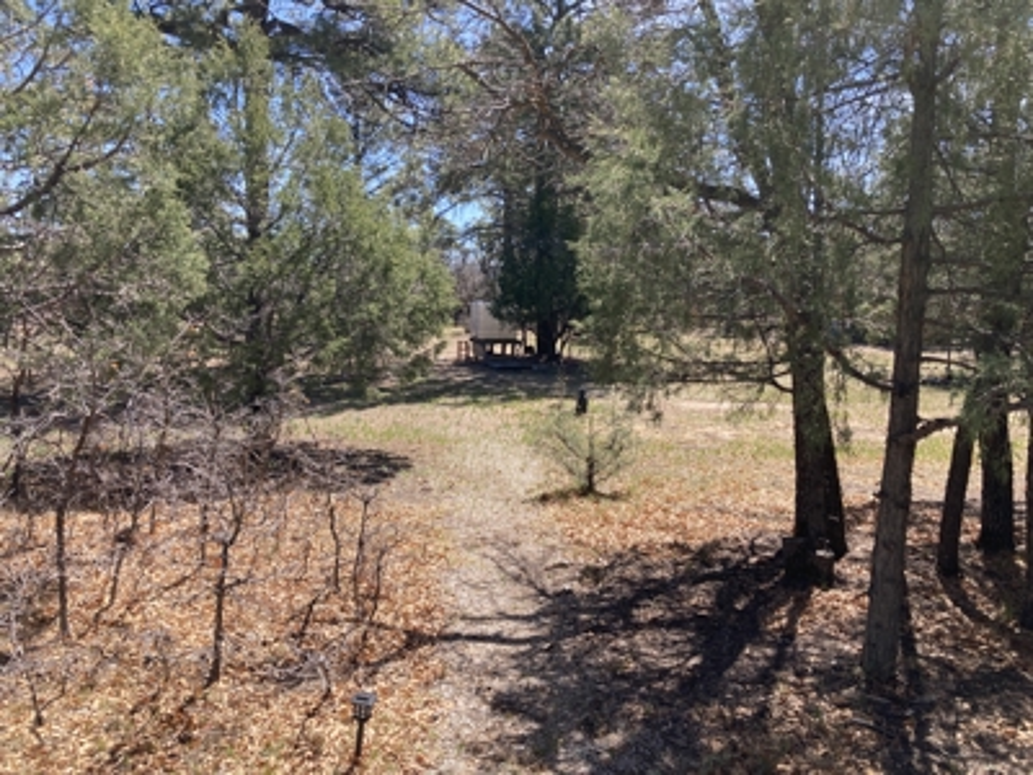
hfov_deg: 63.4
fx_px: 836
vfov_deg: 49.7
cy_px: 388
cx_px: 516
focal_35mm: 28
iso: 20
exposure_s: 1/873
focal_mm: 3.99
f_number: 1.8
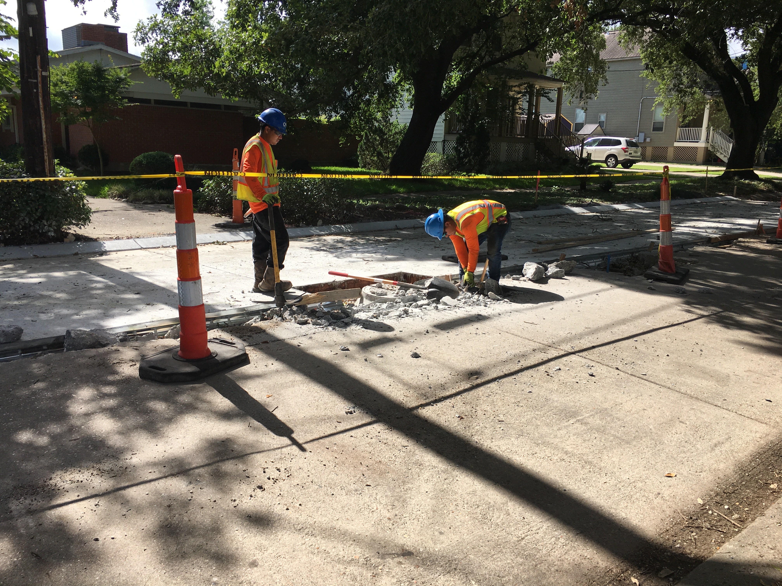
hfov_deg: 61.7
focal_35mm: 29
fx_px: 655
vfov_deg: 48.2
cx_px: 391
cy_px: 293
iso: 25
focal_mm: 4.15
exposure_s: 1/1012
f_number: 2.2
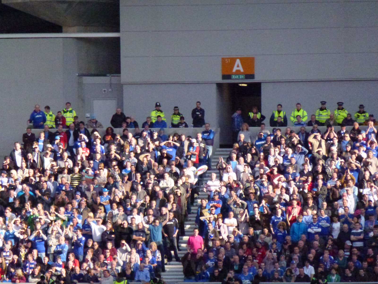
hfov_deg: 5.1
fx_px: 4204
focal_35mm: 385
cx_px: 189
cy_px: 142
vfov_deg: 3.9
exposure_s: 1/2000
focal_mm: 68.8
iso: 1600
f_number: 5.9
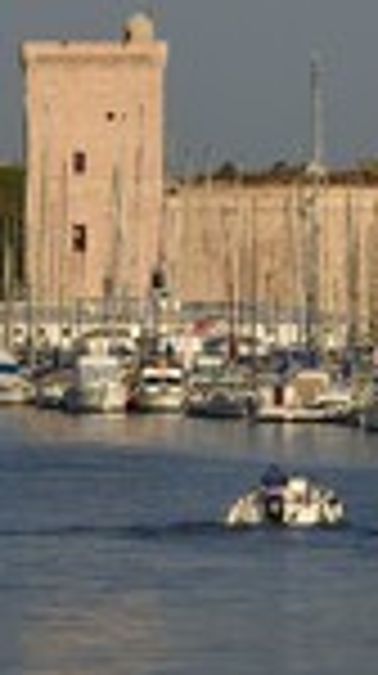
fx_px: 8135
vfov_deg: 4.8
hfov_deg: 2.7
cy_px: 266
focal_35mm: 455
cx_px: 248
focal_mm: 155
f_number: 11
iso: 200
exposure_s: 1/400
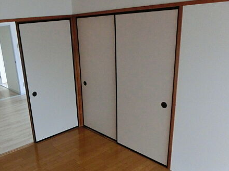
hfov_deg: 51.0
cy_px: 110
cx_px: 66
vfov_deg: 40.3
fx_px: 231
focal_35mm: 35
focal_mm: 4.24
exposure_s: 1/200
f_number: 3
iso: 800
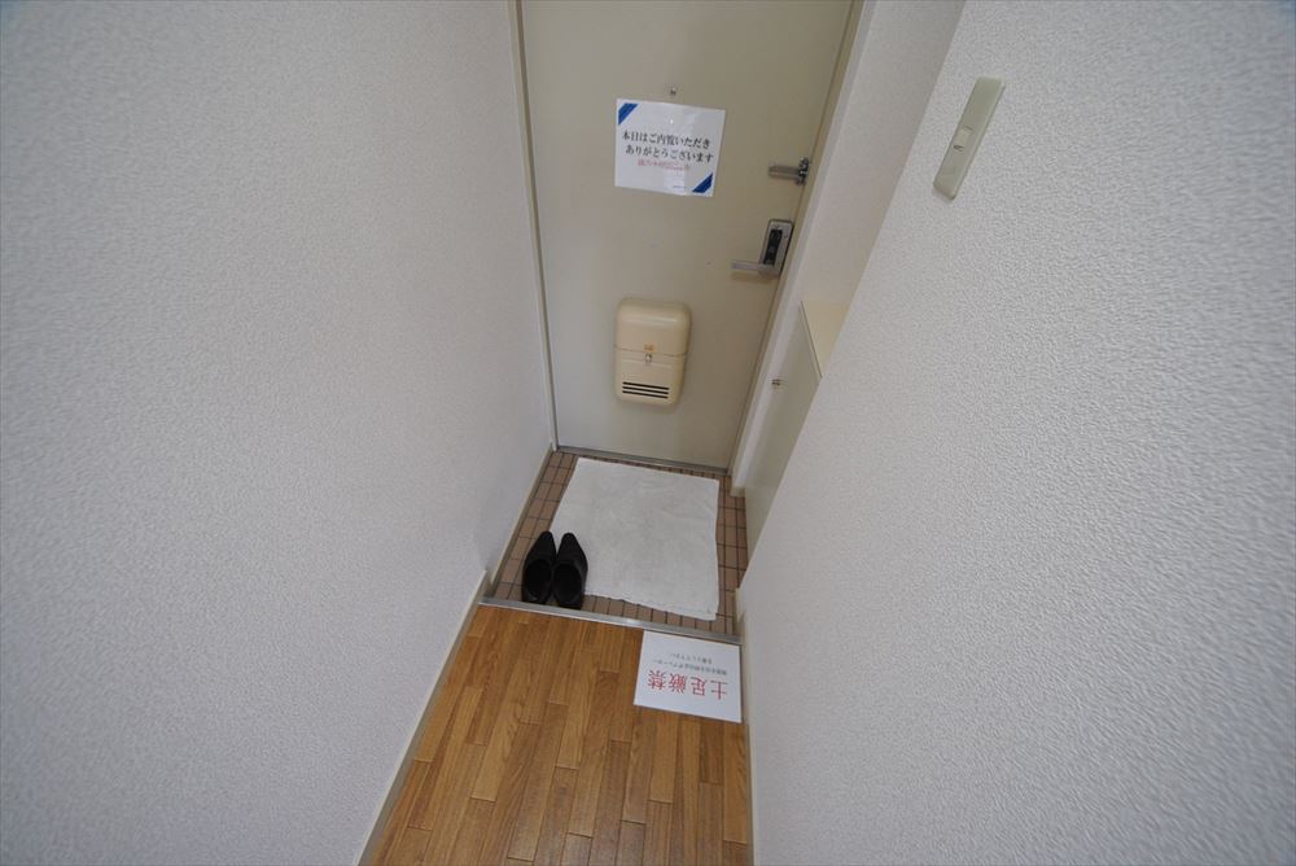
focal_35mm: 12
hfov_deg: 112.6
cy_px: 433
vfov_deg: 90.1
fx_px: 432
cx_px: 648
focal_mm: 8
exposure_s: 1/20
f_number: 4.5
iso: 400
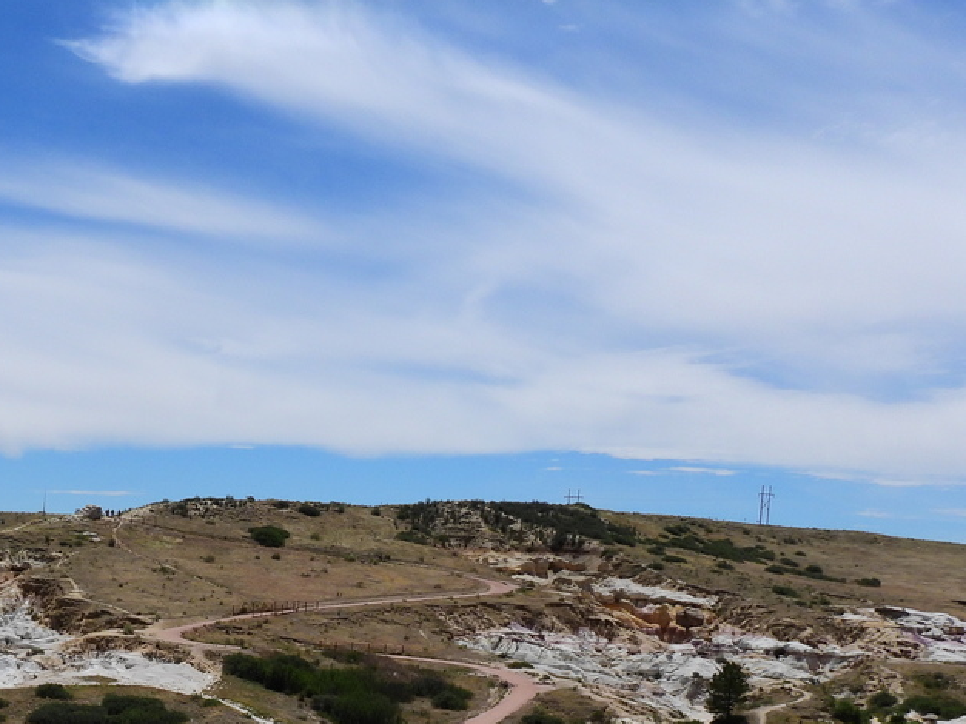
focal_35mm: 49
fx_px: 1367
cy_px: 706
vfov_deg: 28.1
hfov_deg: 37.6
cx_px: 202
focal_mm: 4.3
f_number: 4.5
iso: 100
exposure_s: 1/1600
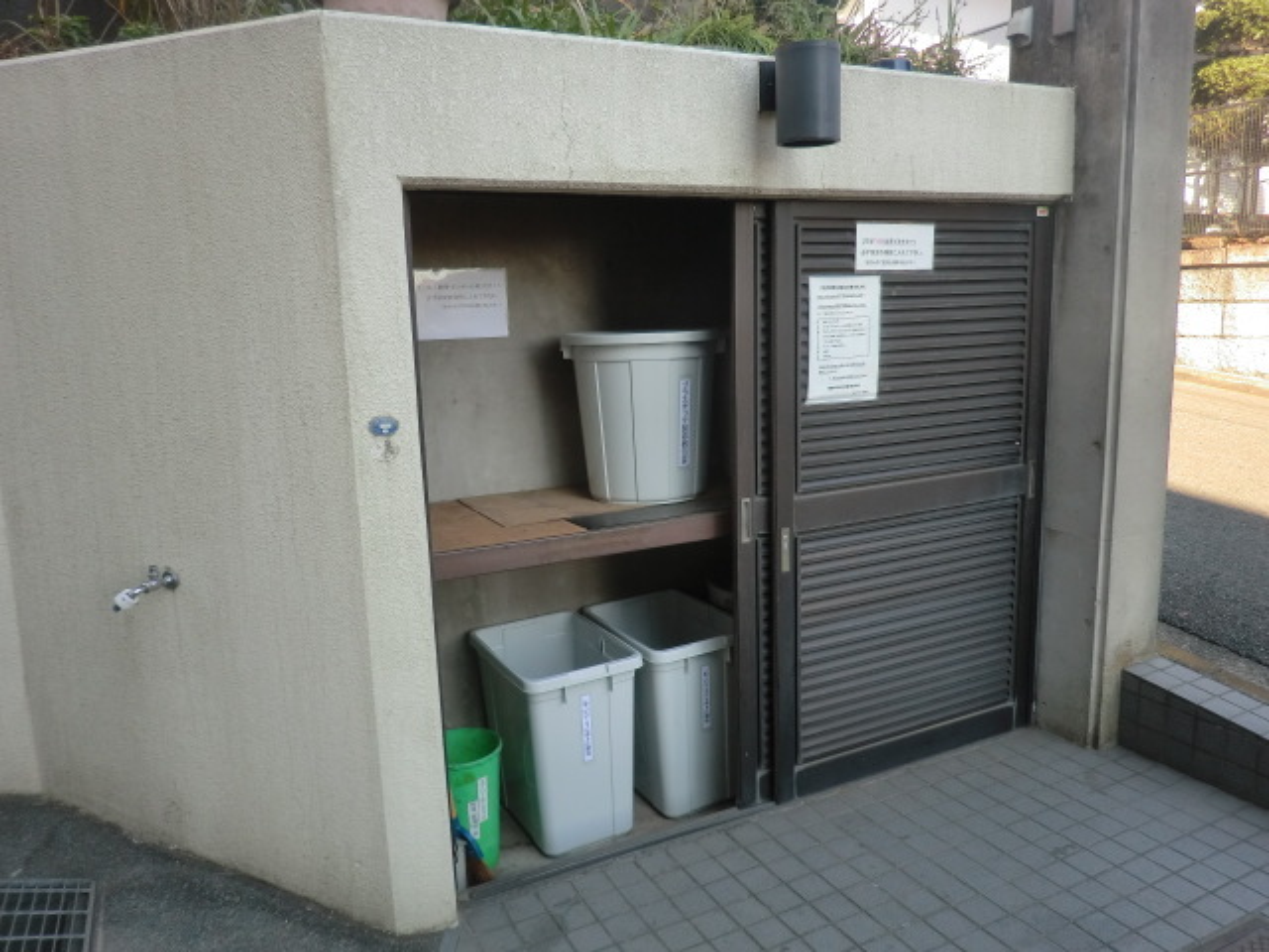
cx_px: 634
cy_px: 476
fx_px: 953
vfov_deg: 53.1
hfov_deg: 67.3
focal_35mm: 26
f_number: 2.8
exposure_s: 1/125
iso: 50
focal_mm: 4.7
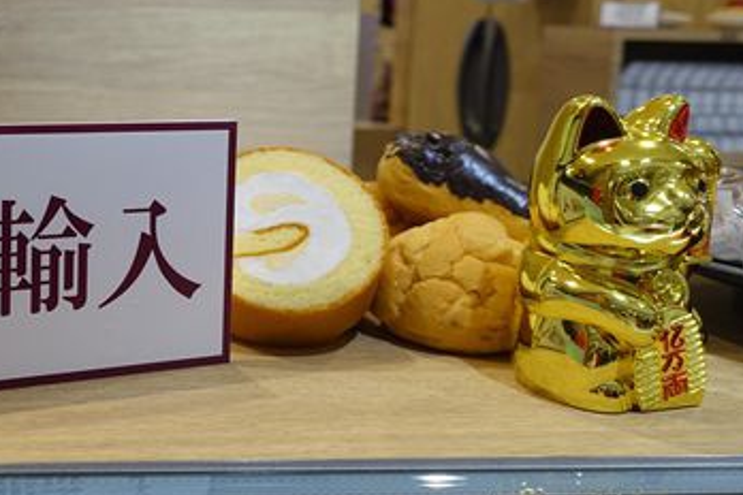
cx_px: 64
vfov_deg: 24.0
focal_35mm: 56
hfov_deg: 33.6
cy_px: 142
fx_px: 1156
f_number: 2.8
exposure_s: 1/50
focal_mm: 10.89
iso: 125
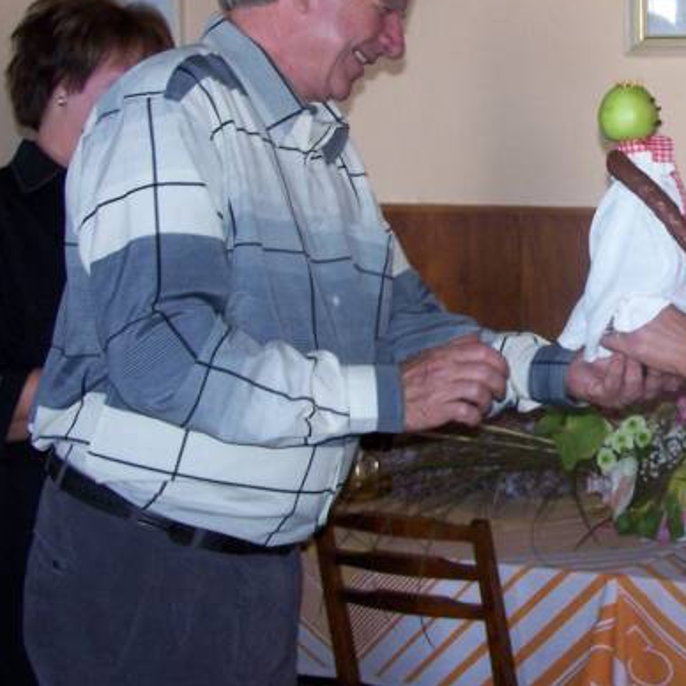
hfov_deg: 18.2
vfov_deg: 18.6
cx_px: 675
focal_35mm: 93
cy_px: 228
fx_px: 2085
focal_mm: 8.5
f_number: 3
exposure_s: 1/60
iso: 140
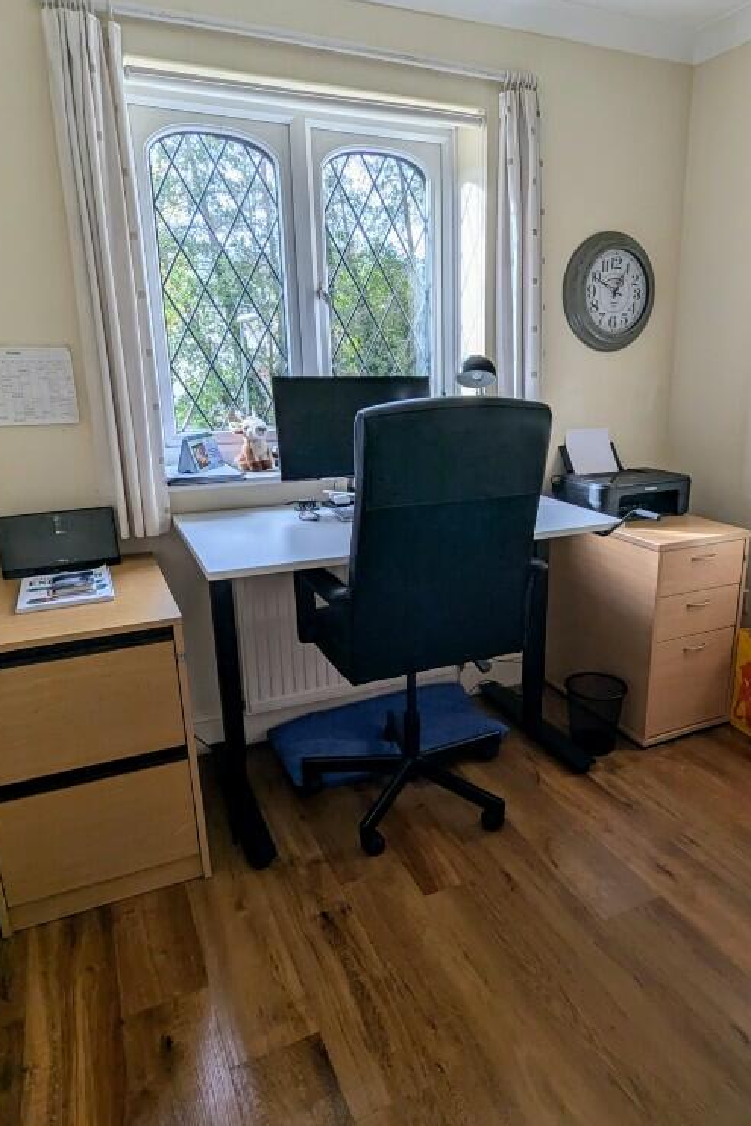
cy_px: 558
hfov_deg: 54.8
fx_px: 719
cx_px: 438
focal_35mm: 23
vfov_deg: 76.1
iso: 40
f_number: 2.2
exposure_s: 1/80.6
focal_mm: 2.35
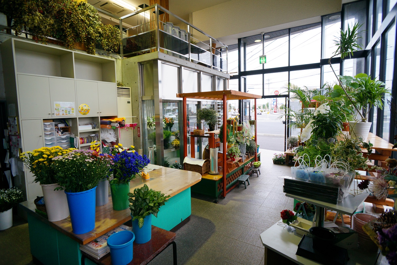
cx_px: 198
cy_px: 132
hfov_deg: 73.7
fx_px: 265
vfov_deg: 53.1
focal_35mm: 24
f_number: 4
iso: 250
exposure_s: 1/60
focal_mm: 16
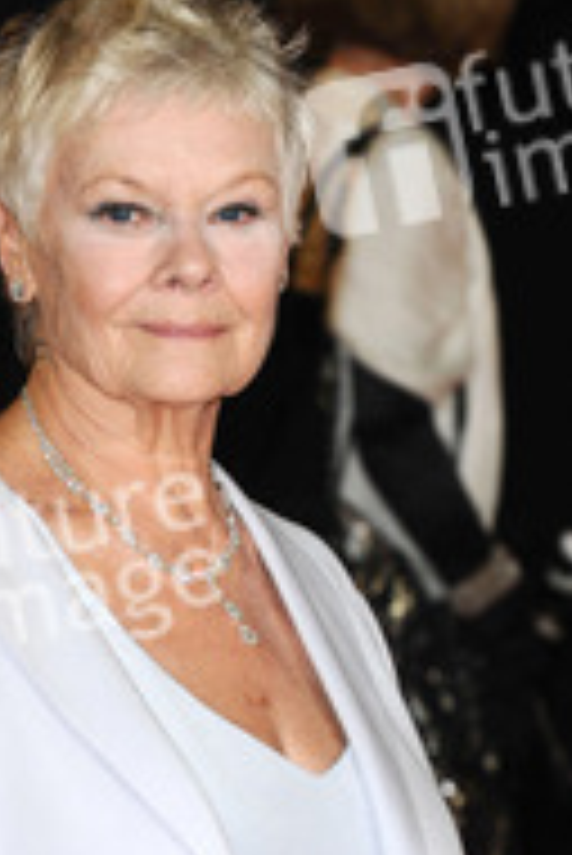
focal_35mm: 316
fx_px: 7517
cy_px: 806
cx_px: 124
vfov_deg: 6.5
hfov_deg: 4.4
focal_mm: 100
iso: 320
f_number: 5.6
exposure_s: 1/200
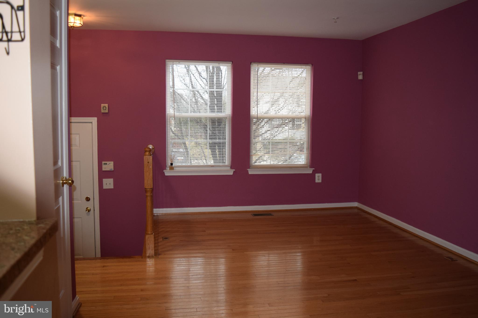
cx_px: 239
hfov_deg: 57.2
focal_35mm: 33
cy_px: 159
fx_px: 438
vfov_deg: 40.0
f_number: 3.8
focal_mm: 22
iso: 800
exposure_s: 1/60
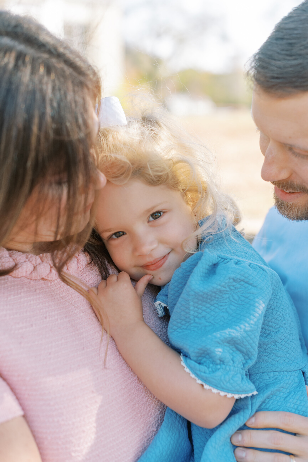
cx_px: 154
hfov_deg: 27.0
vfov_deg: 39.6
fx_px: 641
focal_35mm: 50
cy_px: 231
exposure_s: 1/640
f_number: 2.8
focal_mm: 50
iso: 200
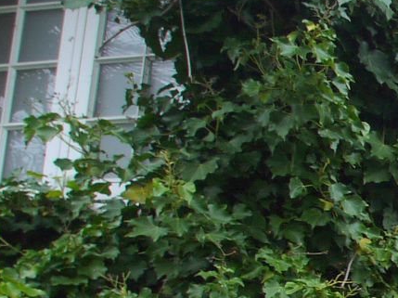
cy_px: 298
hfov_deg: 15.0
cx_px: 925
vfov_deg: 16.8
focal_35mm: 86
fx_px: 988
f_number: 4
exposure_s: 1/125
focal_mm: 9
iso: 100
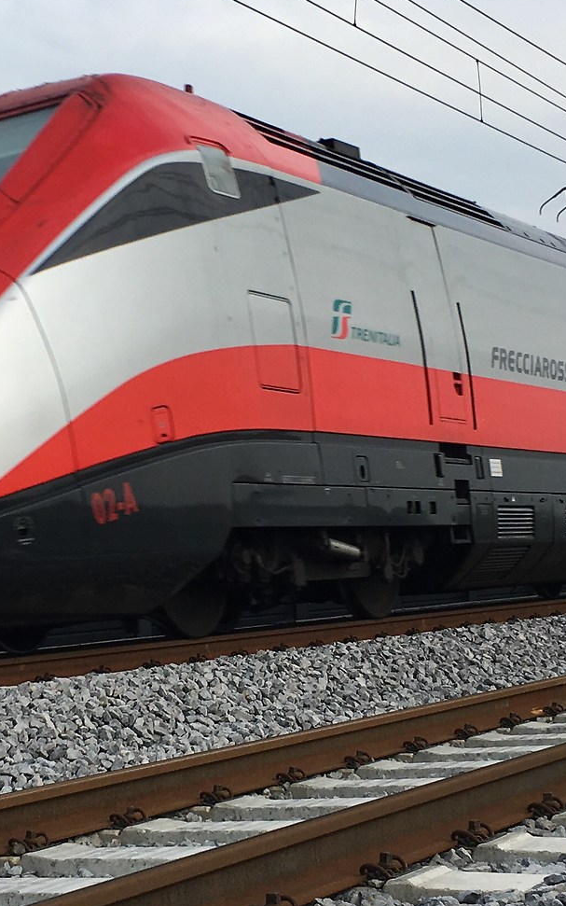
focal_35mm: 76
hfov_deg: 17.1
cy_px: 475
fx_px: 1875
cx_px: 189
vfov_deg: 27.1
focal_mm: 4.15
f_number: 2.2
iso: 25
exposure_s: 1/962
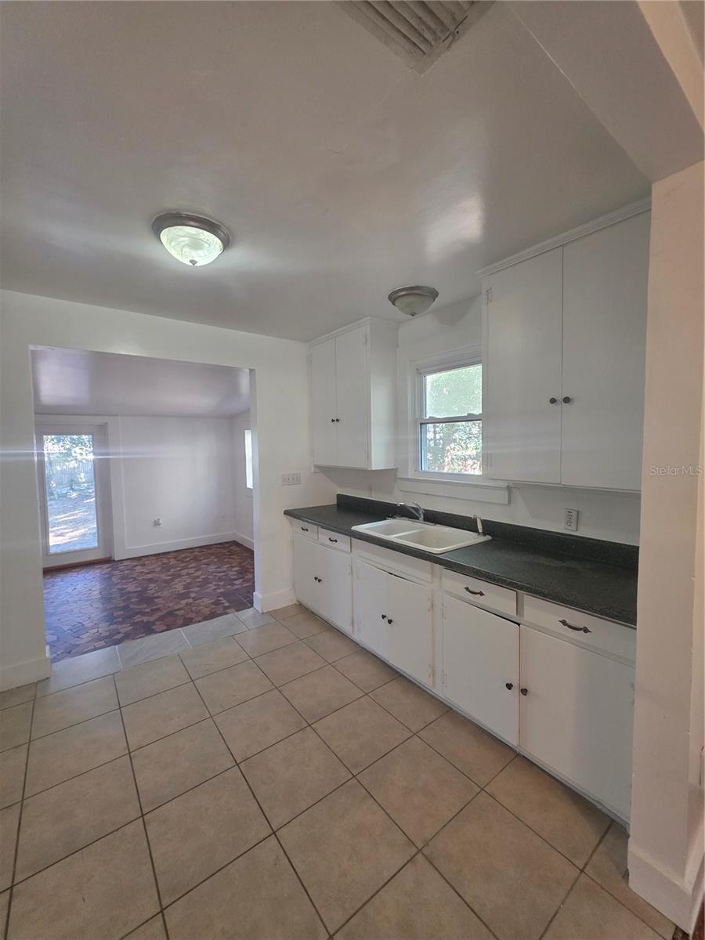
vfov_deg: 106.2
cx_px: 352
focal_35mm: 13
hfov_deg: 89.9
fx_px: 353
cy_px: 470
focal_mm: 2.2
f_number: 1.9
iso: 250
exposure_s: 1/60
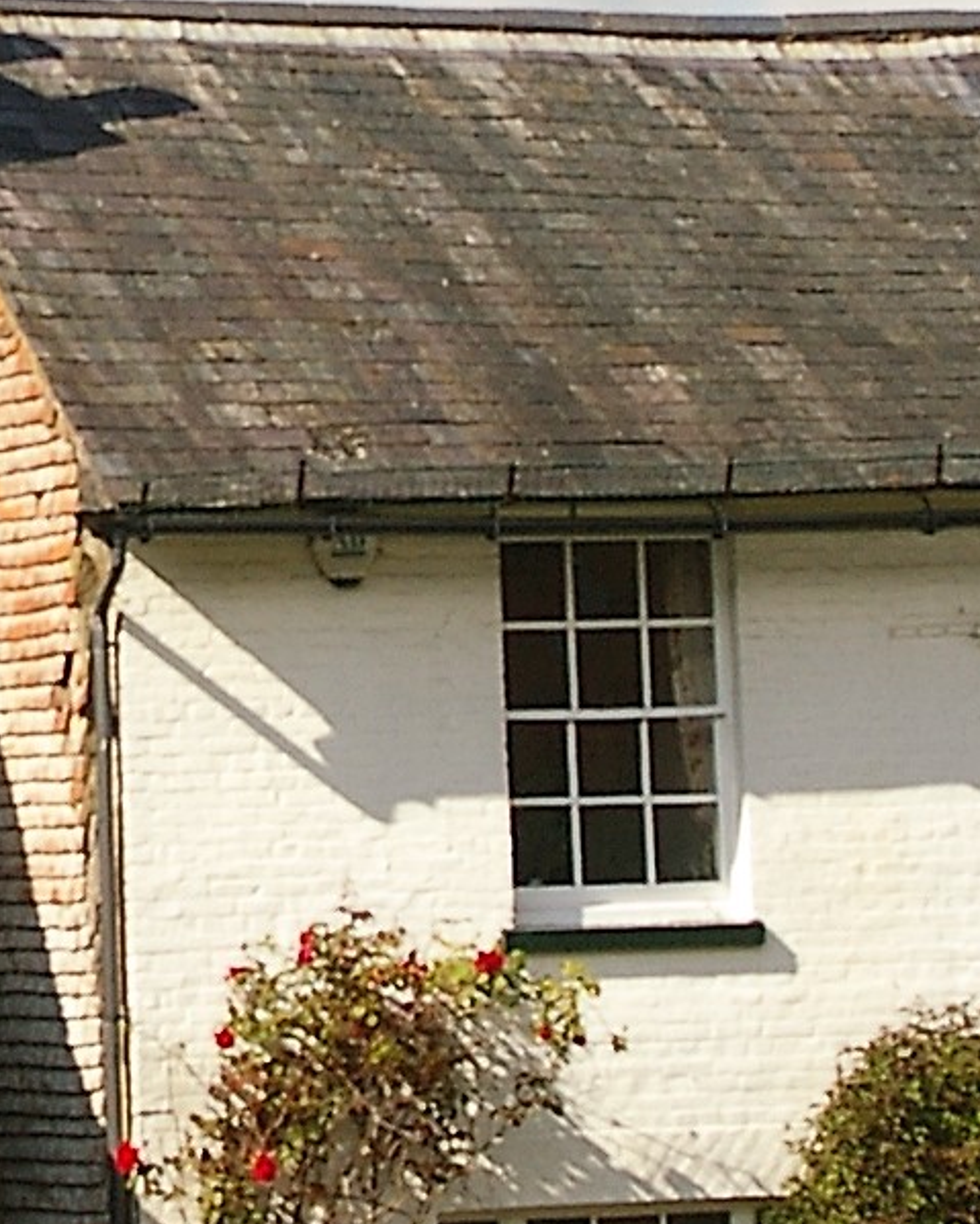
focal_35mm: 198
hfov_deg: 7.8
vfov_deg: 9.7
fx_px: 7173
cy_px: -27
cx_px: -115
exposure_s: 1/500
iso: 200
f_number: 8
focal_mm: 28
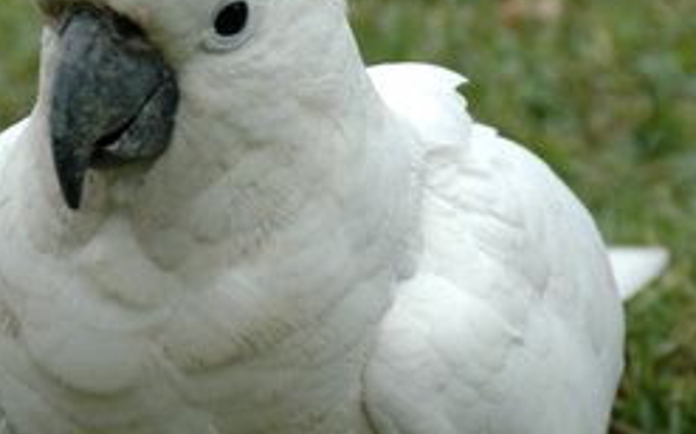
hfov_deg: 4.0
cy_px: 372
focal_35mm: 520
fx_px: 9850
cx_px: 299
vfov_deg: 2.5
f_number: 5.6
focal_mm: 105
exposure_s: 1/320
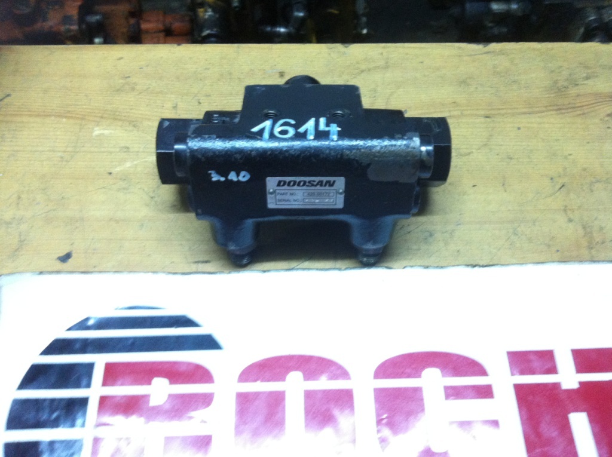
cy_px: 228
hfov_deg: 52.7
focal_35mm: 35
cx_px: 306
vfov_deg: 40.6
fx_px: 618
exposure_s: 1/15
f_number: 2.8
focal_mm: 3.85
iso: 400
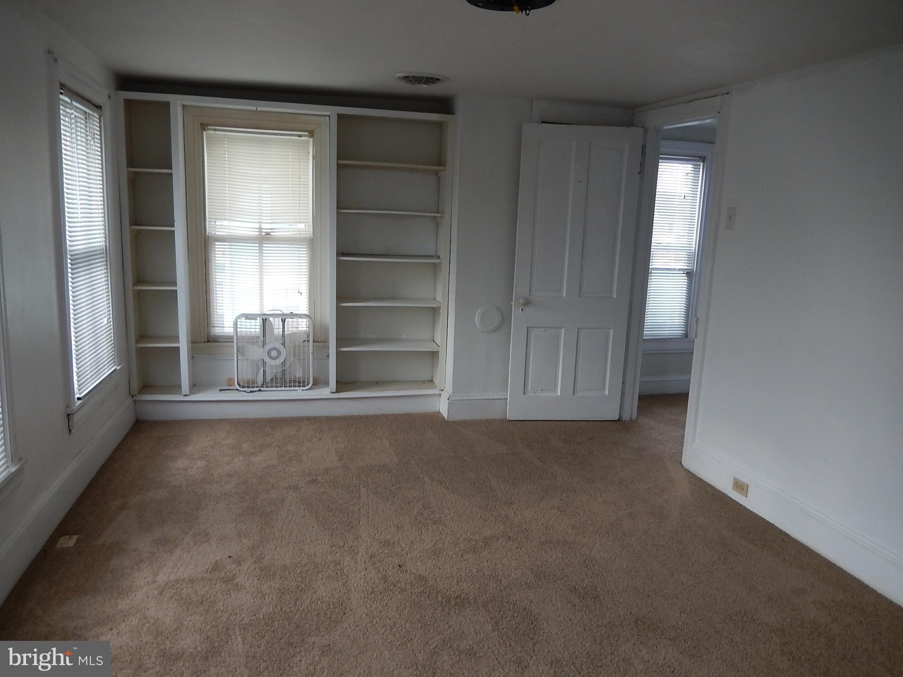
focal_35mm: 25
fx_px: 652
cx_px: 452
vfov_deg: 54.9
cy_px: 338
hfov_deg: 69.4
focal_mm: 4.5
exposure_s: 1/50
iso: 125
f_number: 3.4
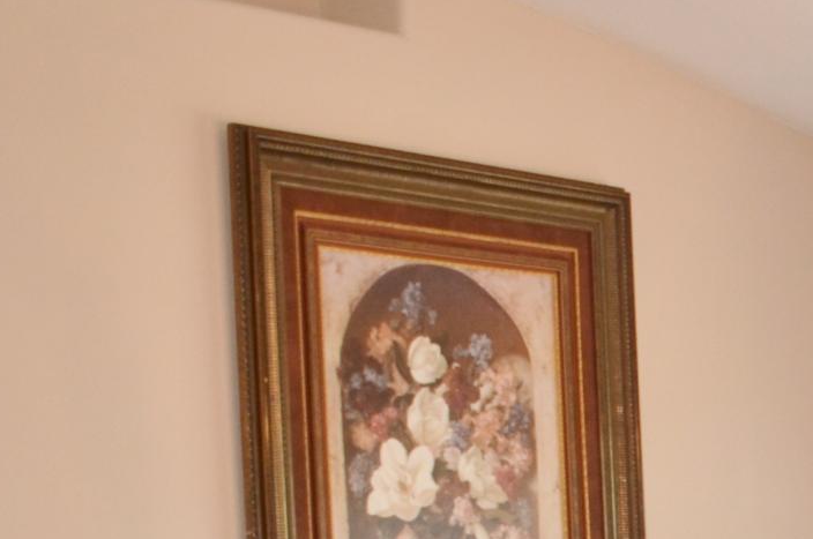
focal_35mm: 115
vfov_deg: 11.1
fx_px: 2593
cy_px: 941
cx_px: 1039
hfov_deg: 16.9
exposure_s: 1/125
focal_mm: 18
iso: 250
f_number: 3.5
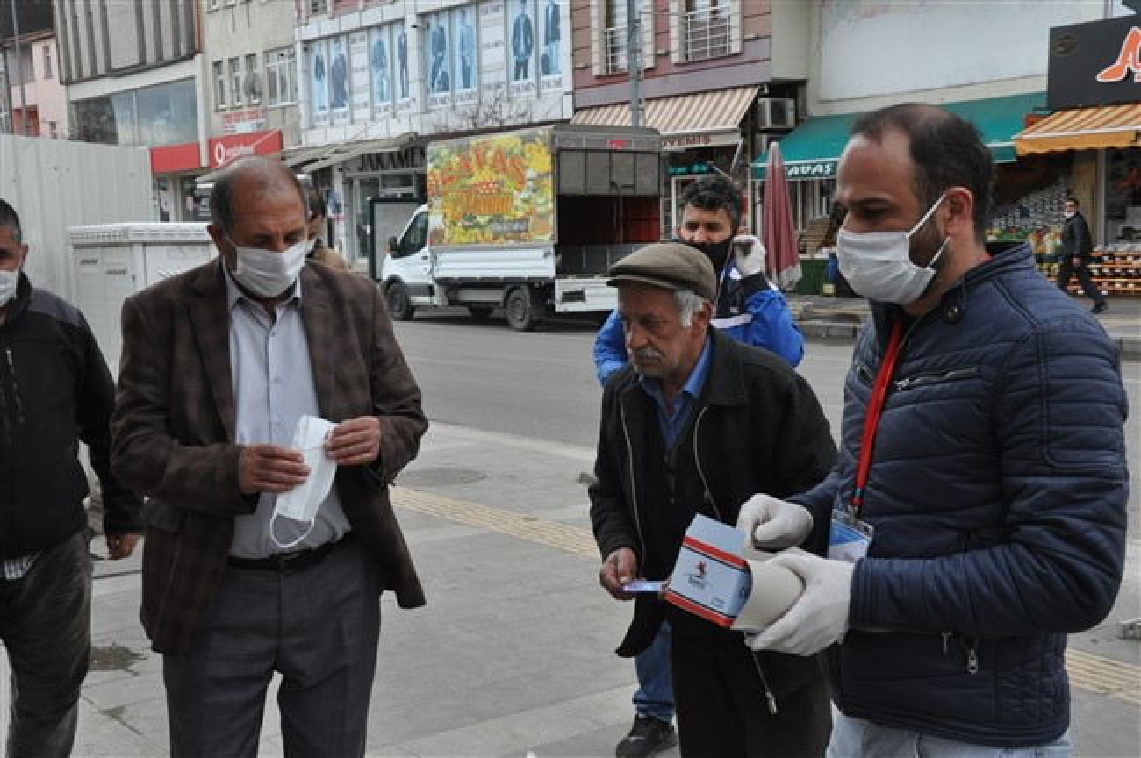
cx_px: 570
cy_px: 379
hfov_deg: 41.2
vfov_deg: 28.0
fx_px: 1520
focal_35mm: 48
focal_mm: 32
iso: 1000
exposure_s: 1/200
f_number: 14
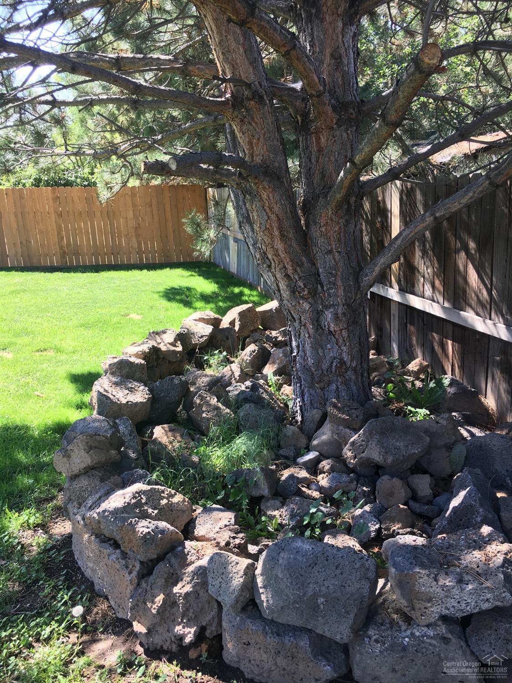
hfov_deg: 48.2
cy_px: 342
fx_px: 572
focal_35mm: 29
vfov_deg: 61.7
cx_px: 256
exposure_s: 1/123
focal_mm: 4.15
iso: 25
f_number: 2.2
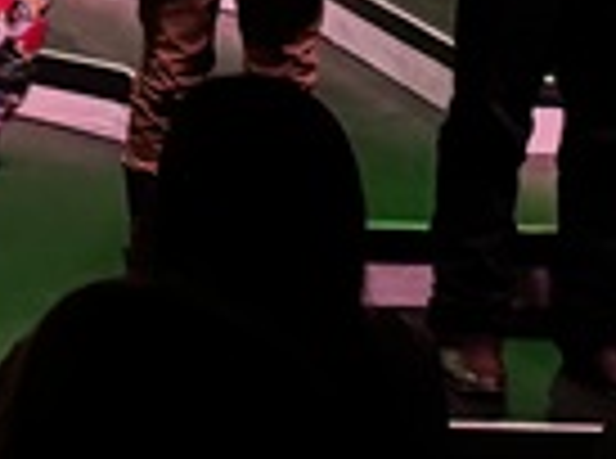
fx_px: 3195
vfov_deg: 7.9
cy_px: -360
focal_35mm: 180
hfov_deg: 9.6
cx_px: -922
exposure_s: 1/40
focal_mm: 6.76
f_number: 1.78
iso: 1000
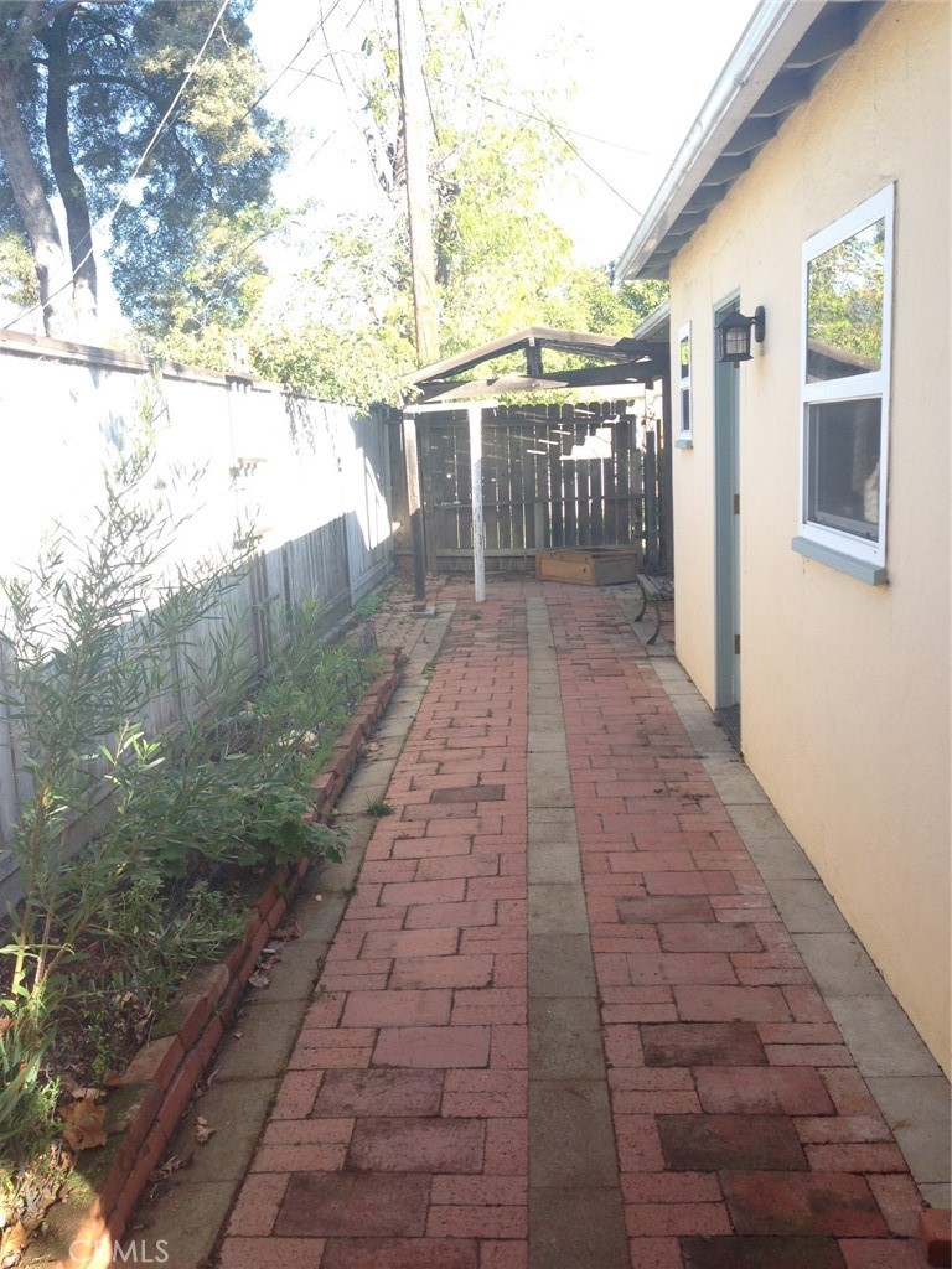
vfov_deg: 55.4
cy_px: 634
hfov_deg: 42.9
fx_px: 1210
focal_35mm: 33
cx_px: 476
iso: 50
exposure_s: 1/171
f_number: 2.4
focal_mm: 4.12
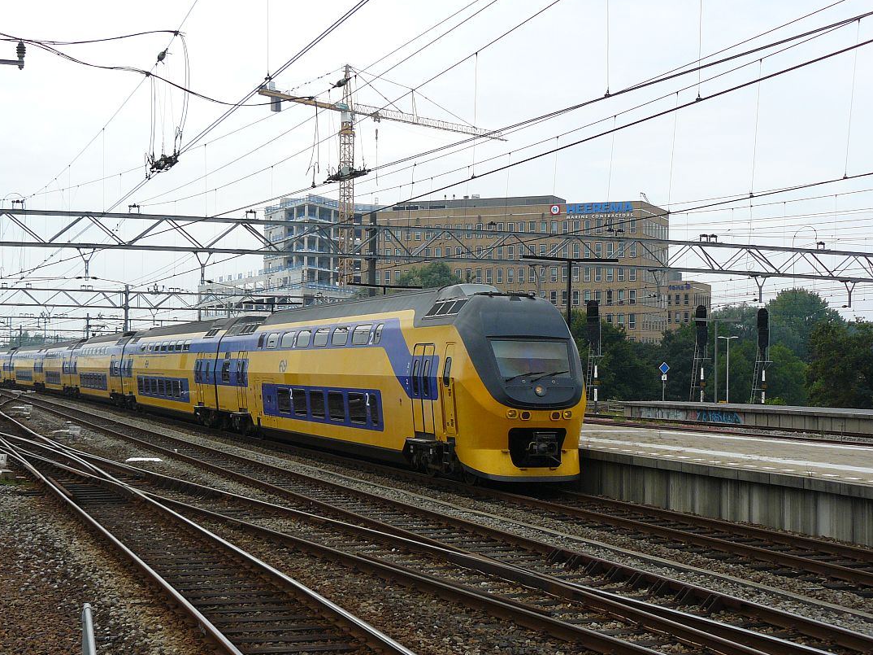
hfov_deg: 33.8
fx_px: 1437
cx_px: 402
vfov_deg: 25.6
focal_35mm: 57
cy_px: 345
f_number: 3.6
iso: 100
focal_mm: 8.4
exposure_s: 1/500
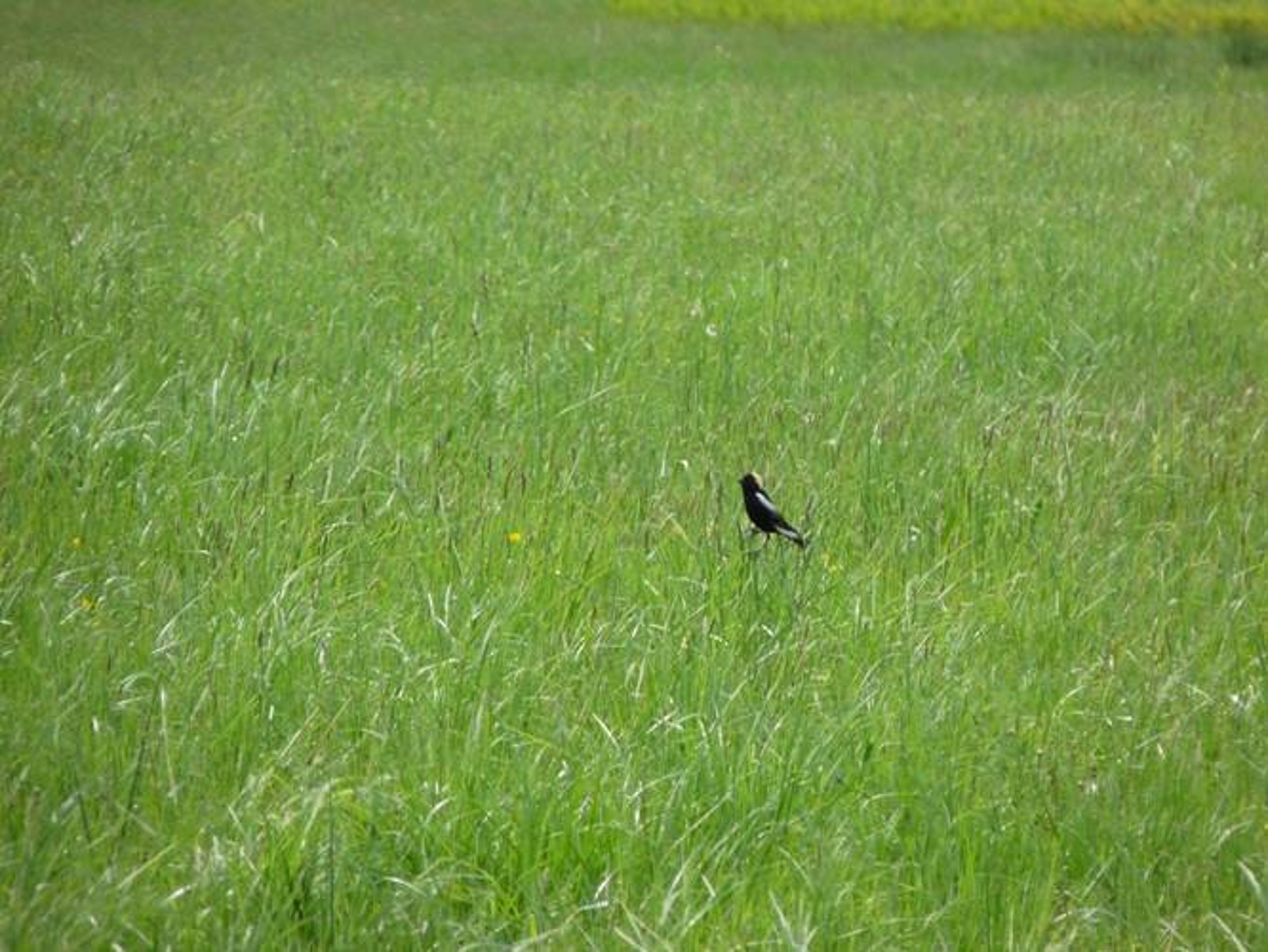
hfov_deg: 4.1
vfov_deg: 3.1
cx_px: 634
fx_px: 17809
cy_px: 476
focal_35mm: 486
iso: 100
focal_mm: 86.4
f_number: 4.4
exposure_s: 1/250
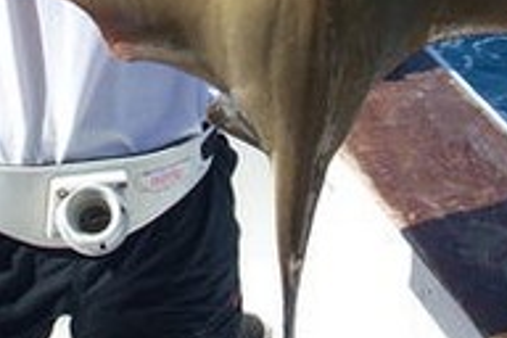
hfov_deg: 16.2
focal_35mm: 126
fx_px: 1774
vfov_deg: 10.6
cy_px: -129
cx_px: 151
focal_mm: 6.2
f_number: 5.6
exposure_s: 1/285
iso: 64
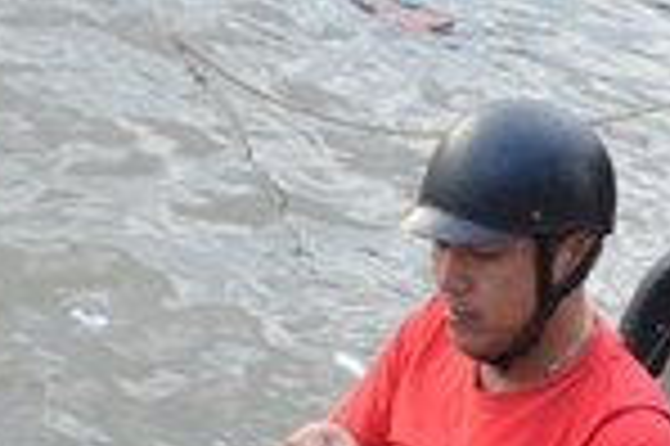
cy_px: 678
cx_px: 351
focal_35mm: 118
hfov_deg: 17.4
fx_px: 2194
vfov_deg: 11.1
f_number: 5
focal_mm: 18
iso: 1000
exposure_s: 1/100
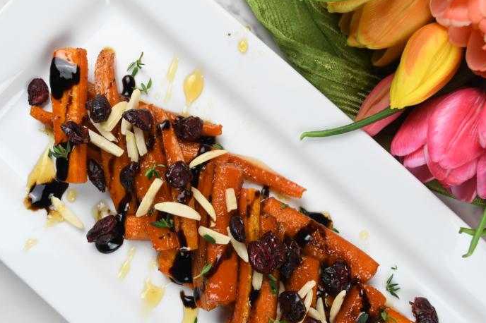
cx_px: 223
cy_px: 184
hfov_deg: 39.6
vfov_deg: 26.9
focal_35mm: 50
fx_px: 675
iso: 1600
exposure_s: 1/125
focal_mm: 29
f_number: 6.3
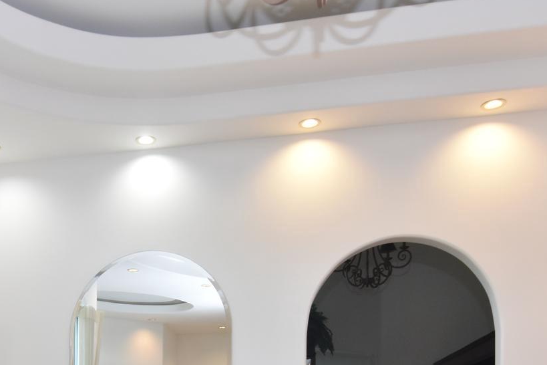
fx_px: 627
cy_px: 442
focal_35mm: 41
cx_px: 138
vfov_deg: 28.2
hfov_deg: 45.5
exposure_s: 1/100
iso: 800
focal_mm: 11
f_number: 5
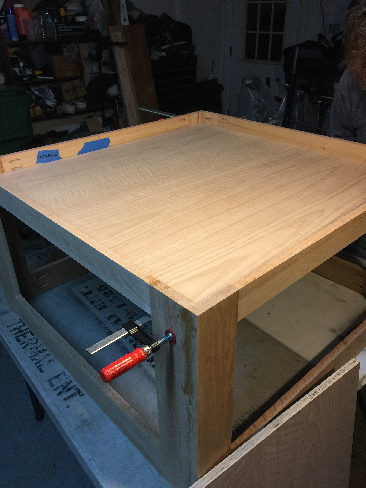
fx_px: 409
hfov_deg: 48.2
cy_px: 244
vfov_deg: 61.7
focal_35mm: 29
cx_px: 183
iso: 32
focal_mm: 4.15
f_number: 2.2
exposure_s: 1/15
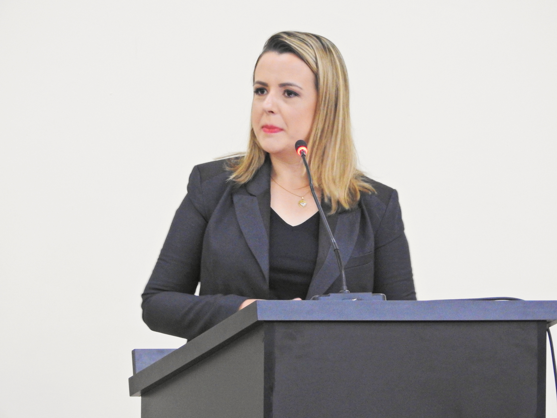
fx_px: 3540
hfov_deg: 9.0
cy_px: 209
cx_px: 278
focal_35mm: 220
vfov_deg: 6.8
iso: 800
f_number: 5.3
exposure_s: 1/10
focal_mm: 39.4
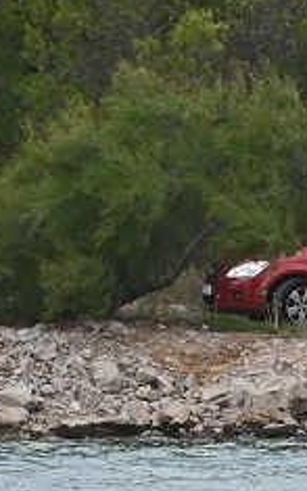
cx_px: 633
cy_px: 285
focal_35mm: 1303
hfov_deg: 1.0
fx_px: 17432
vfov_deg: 1.6
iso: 250
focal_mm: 200
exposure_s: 1/640
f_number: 5.3
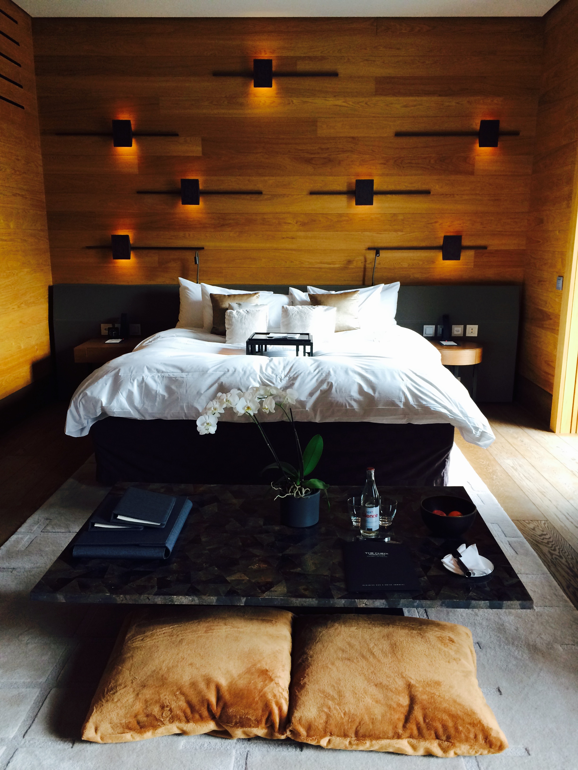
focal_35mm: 29
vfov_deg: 61.7
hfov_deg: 48.2
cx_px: 289
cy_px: 385
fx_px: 646
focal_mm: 4.15
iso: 100
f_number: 2.2
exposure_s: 1/30
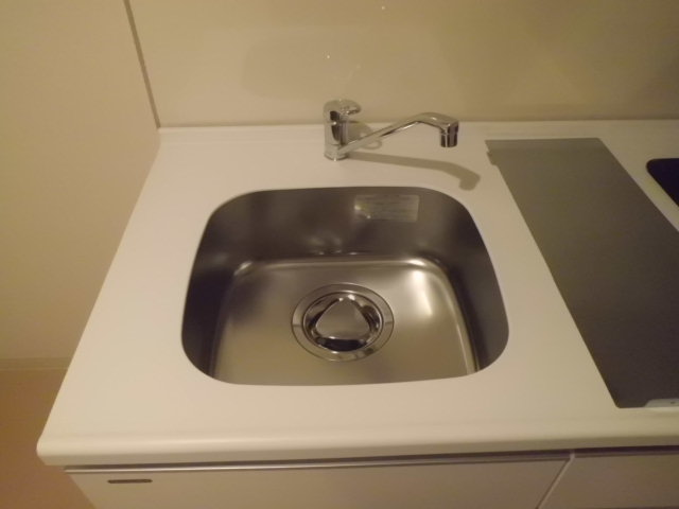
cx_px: 340
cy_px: 254
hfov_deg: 67.3
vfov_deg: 53.1
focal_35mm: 26
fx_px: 510
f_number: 2.8
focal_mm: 4.7
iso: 800
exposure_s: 1/40
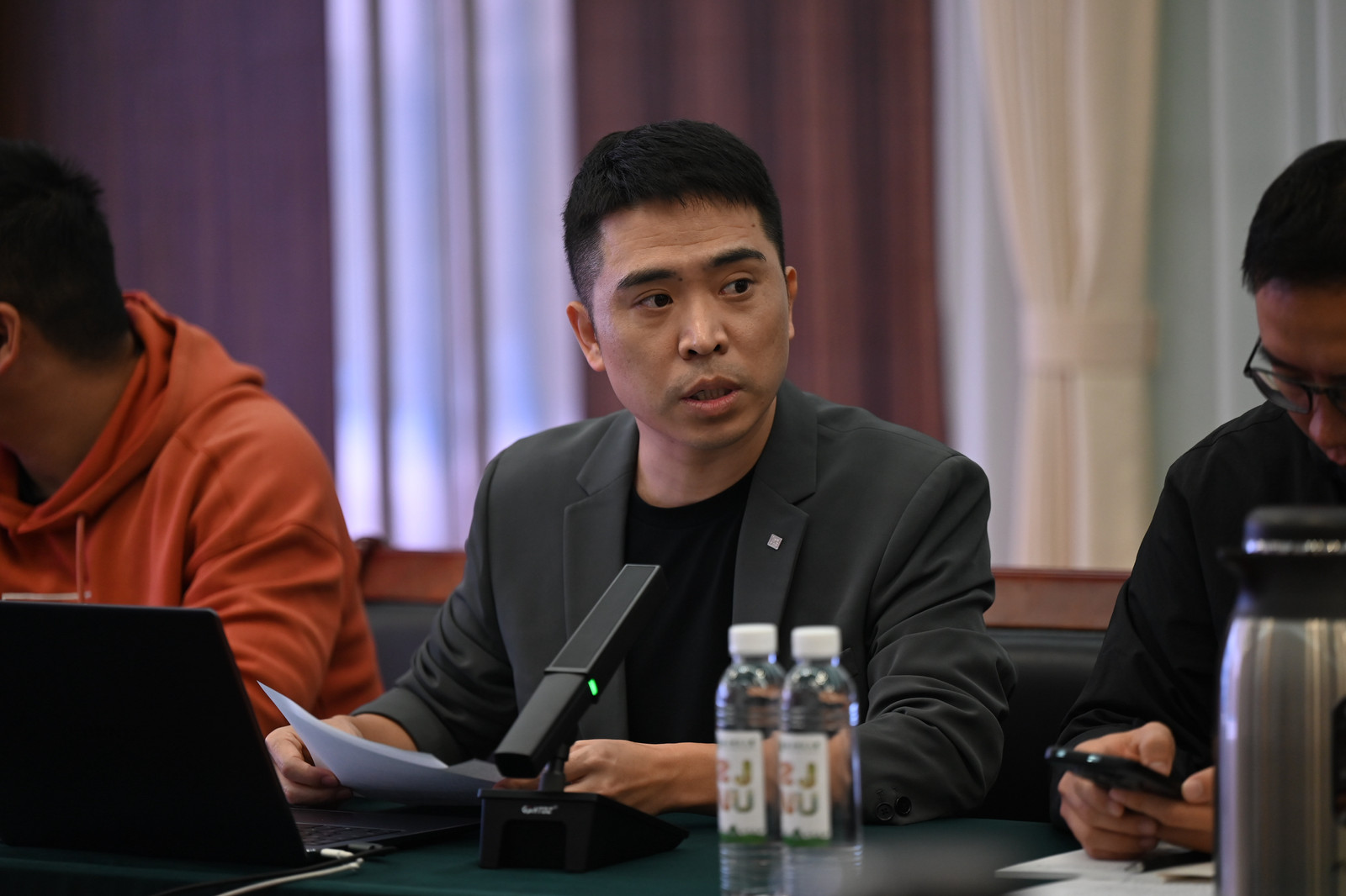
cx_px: 673
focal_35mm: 165
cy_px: 448
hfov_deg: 12.5
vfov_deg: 8.3
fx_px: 6167
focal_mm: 165
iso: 1000
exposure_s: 1/250
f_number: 2.8
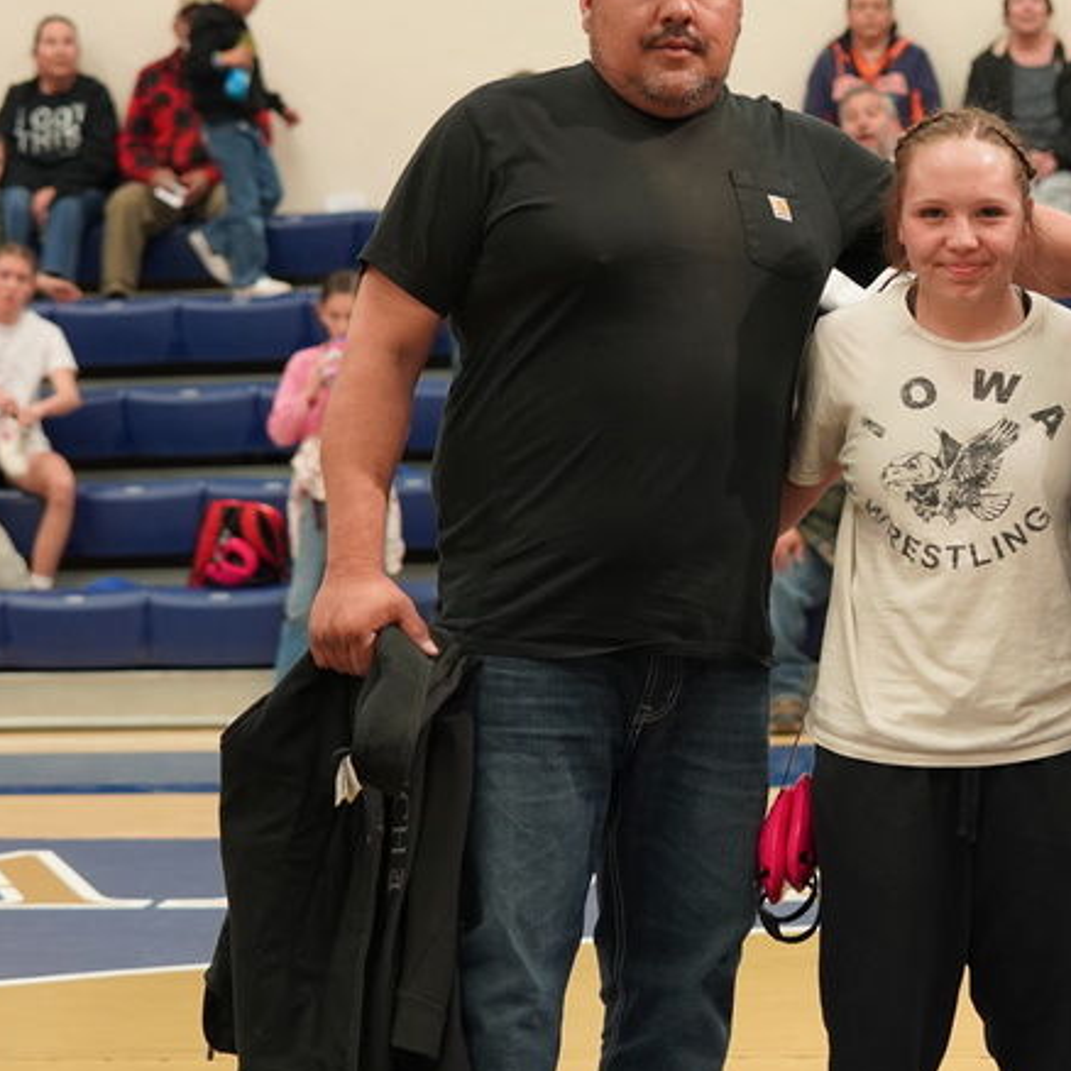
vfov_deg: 12.6
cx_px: 995
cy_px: 551
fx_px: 4866
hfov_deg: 12.5
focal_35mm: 139
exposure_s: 1/160
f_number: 4
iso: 2000
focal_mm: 70
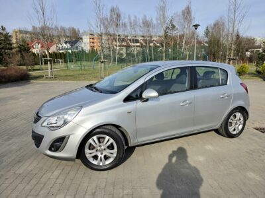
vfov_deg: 58.9
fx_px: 176
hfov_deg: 73.9
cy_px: 99
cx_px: 132
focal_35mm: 23
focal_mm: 6.5
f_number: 1.4
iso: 64
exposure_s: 1/10000
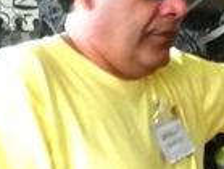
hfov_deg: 17.1
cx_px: 316
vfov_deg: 14.0
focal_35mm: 106
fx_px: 688
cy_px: 126
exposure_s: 1/2.5
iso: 800
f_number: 2.8
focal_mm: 5.9
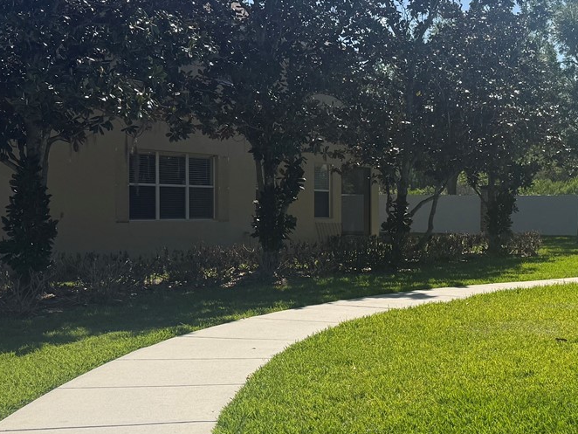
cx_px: 483
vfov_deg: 25.2
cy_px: 229
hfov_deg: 32.1
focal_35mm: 58
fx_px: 969
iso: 80
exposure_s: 1/5714
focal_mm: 6.76
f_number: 1.78
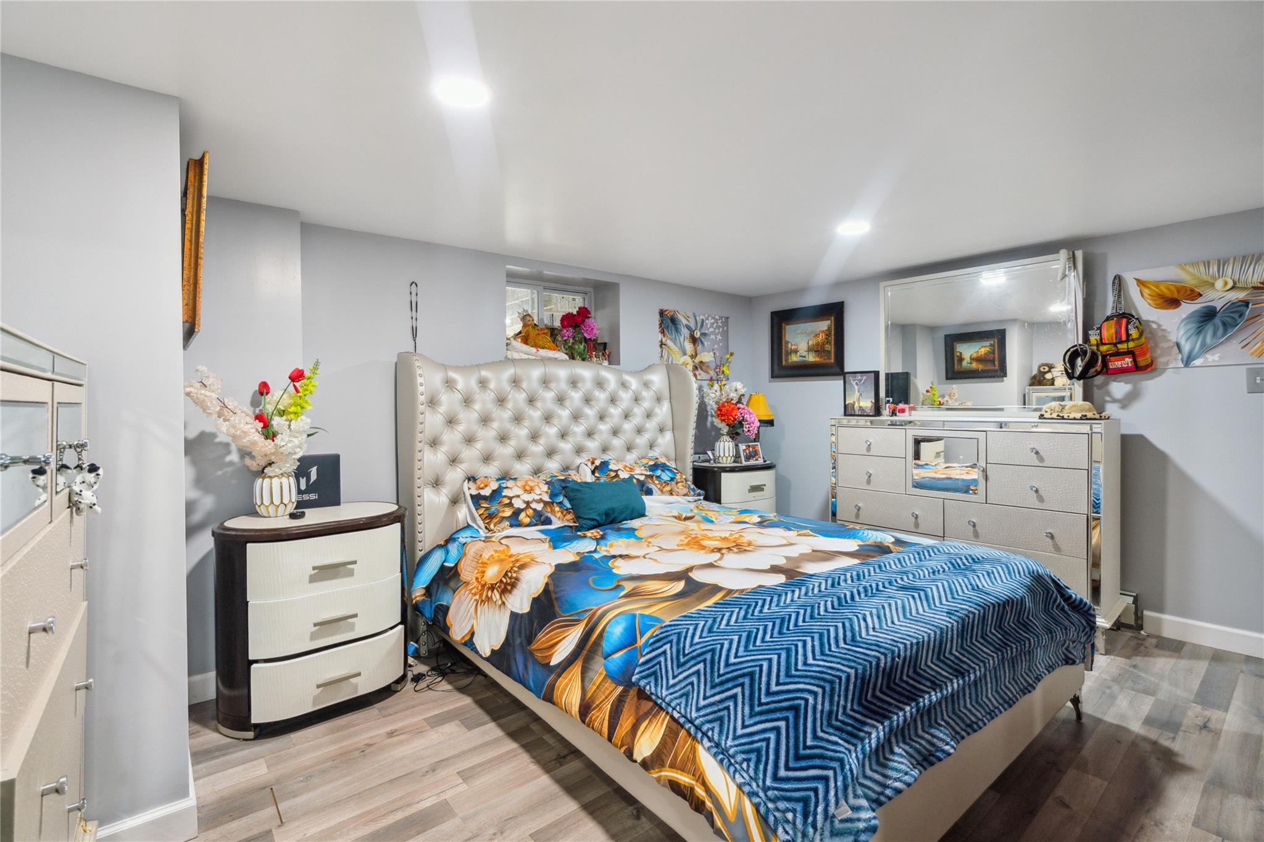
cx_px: 632
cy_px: 421
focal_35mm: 16
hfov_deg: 96.7
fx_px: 562
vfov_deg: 73.7
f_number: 5.6
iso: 500
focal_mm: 16
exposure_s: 1/80
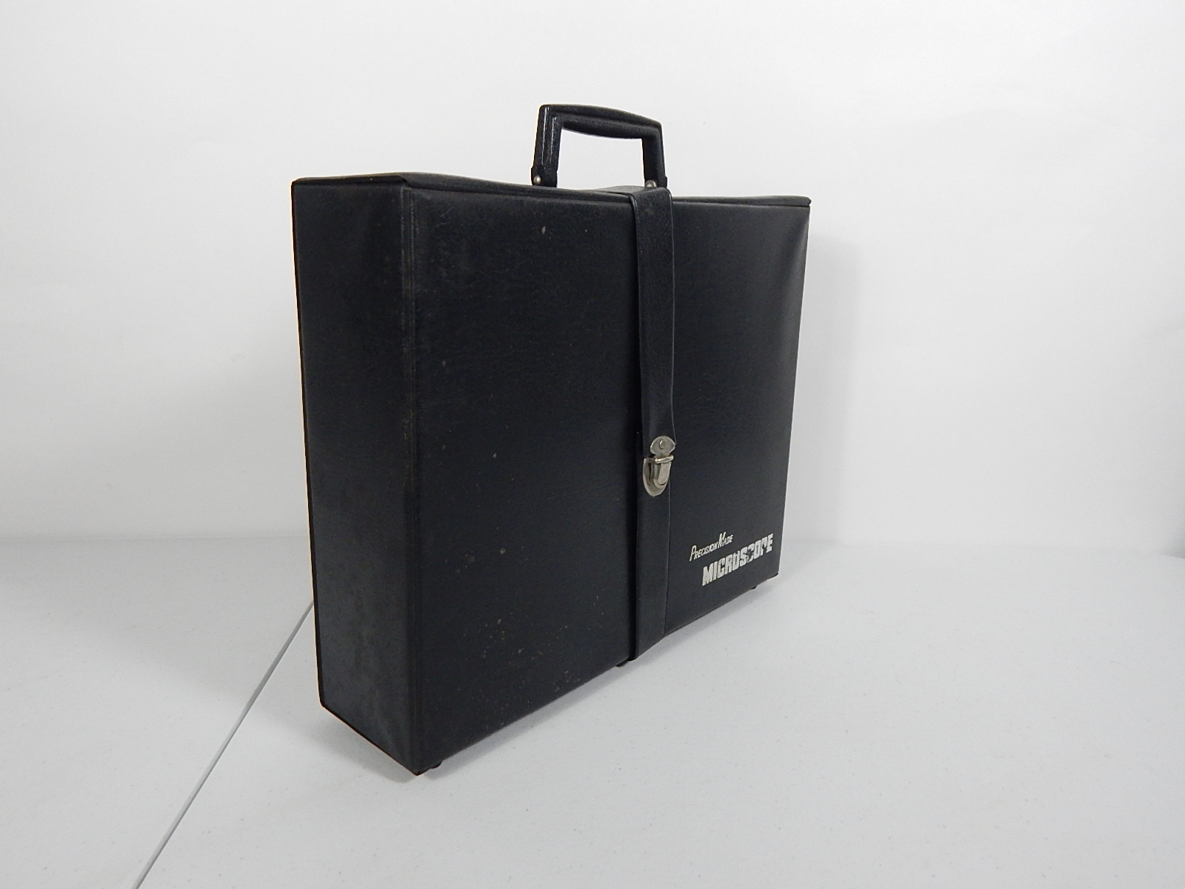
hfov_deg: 69.4
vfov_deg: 54.9
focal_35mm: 25
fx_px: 856
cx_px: 592
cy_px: 444
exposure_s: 1/125
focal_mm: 4.5
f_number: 3.1
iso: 400
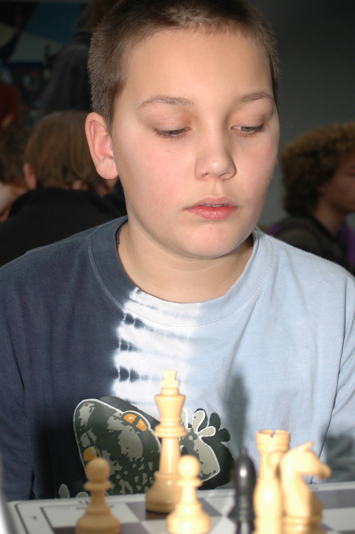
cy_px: 276
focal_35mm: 84
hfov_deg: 16.2
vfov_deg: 24.2
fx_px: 1244
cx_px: 174
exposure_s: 1/60
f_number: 5.6
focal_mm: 50
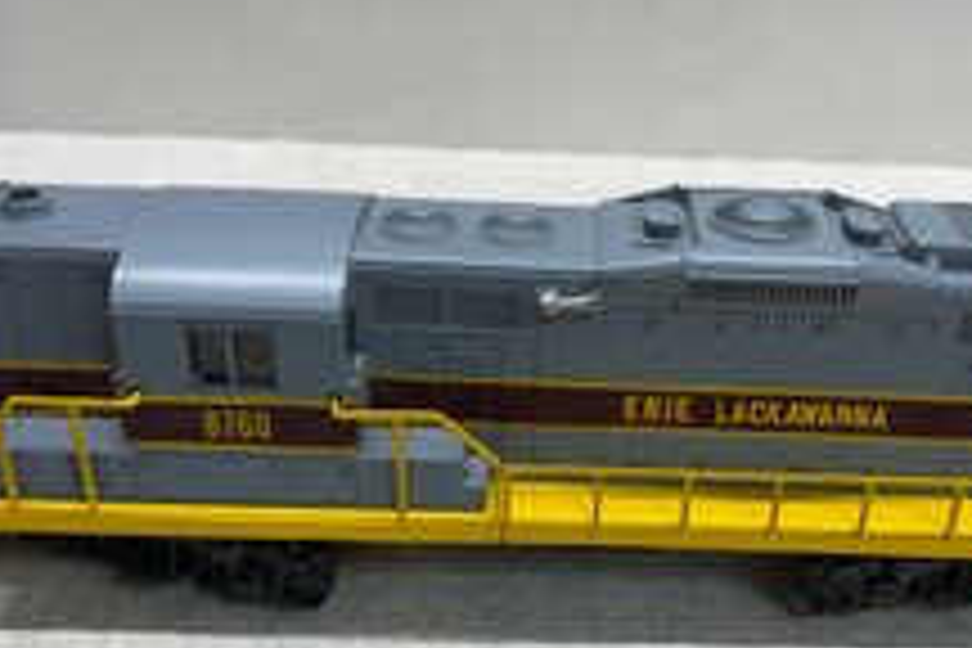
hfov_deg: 45.2
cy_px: 398
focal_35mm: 43
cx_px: 587
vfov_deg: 31.1
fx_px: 1161
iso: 50
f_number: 1.5
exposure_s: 1/120
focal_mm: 5.7
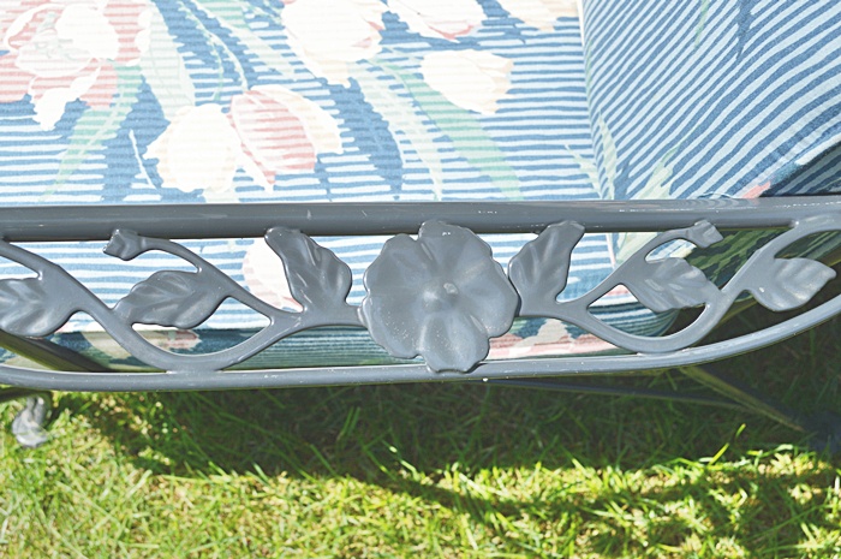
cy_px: 280
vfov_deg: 28.0
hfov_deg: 41.2
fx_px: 1120
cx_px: 420
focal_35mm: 48
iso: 100
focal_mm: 32
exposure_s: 1/200
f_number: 7.1
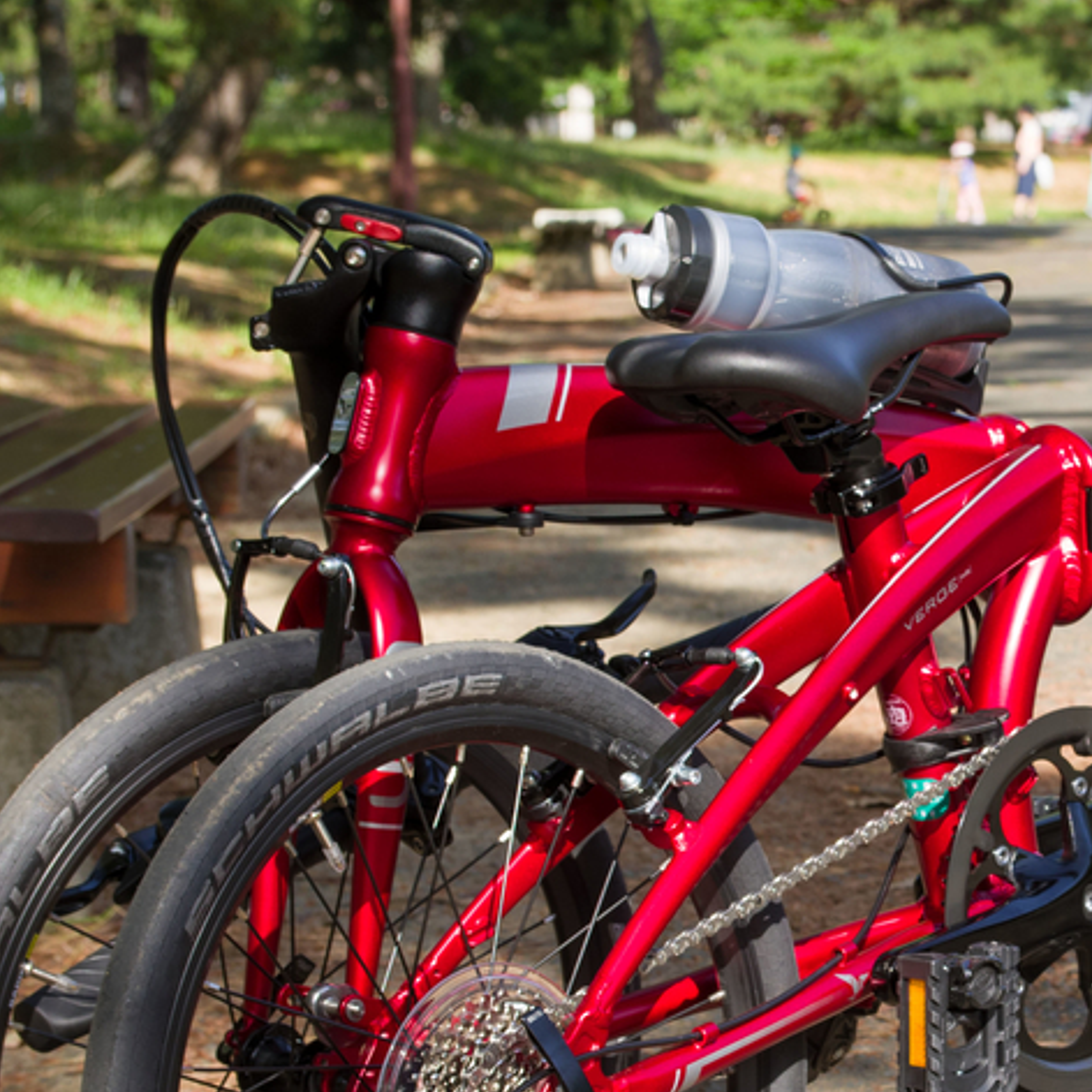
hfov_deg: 14.0
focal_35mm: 123
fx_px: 4390
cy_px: 736
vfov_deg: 14.2
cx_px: 1004
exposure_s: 1/160
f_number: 5.6
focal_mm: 38
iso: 200
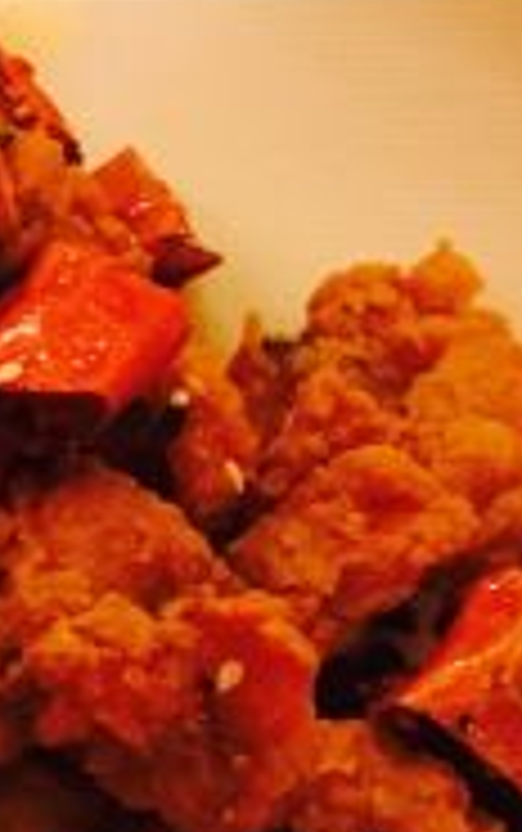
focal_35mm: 116
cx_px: -670
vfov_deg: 17.5
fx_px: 2634
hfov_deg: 10.1
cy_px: 857
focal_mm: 4.15
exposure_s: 1/17
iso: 320
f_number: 2.2
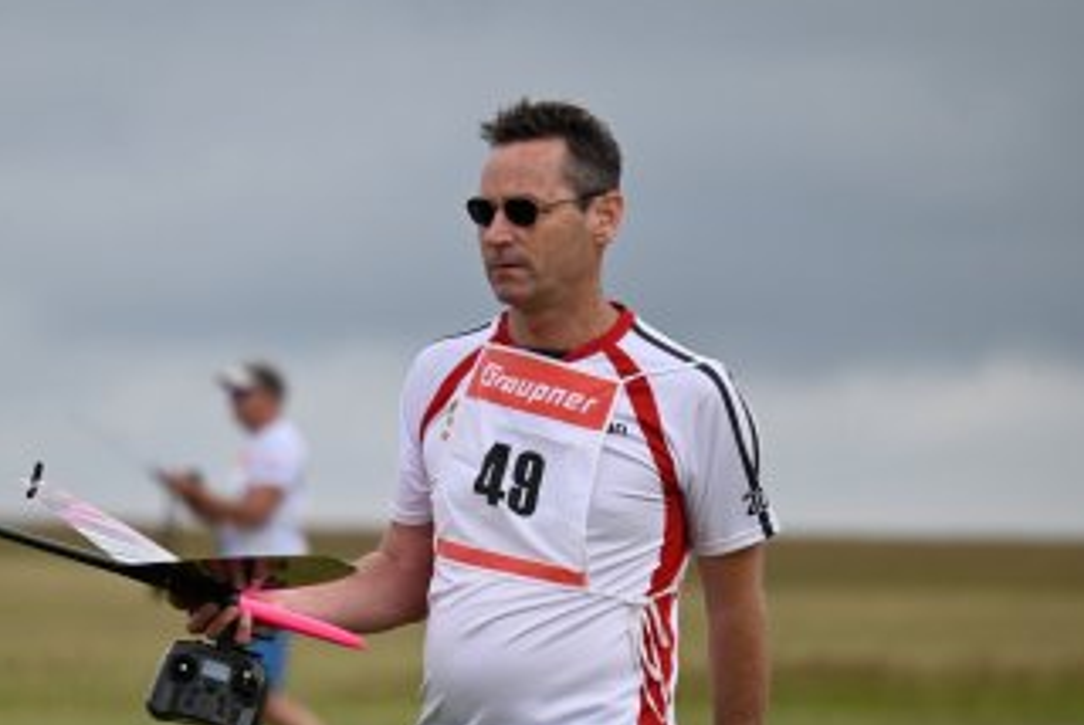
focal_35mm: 388
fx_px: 11693
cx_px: 347
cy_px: 515
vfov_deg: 3.6
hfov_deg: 5.3
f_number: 6
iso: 500
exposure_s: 1/2500
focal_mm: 250
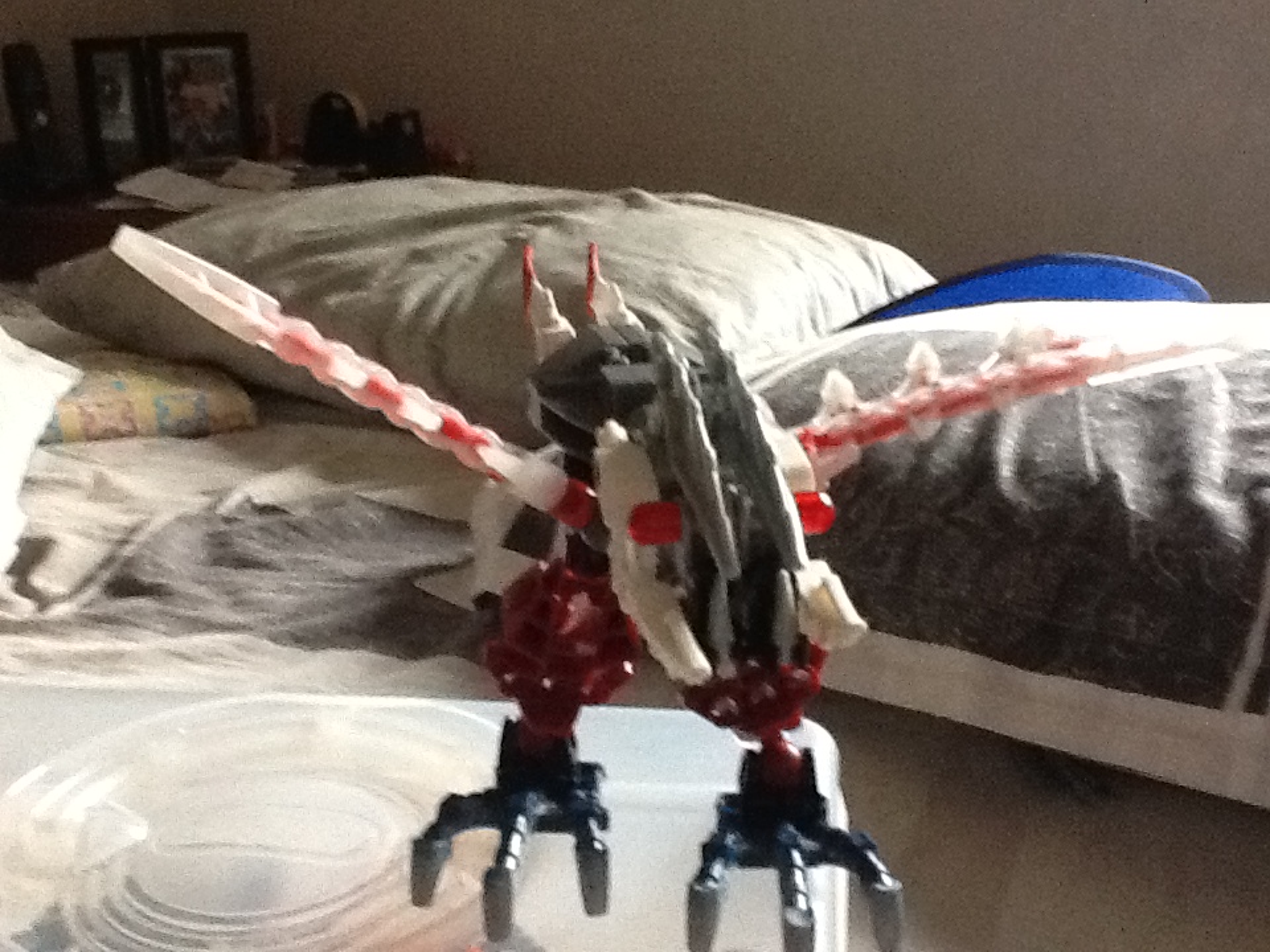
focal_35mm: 44
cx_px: 635
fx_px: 1614
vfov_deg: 32.9
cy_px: 476
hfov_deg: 42.9
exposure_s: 1/20
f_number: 2.4
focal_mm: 2.03
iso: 400
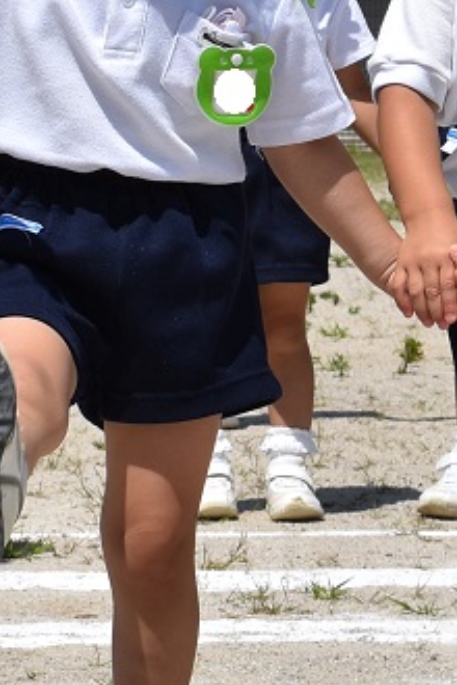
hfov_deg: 5.6
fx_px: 4665
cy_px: -70
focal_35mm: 245
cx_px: 295
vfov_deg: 8.3
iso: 200
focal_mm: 40
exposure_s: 1/800
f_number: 9
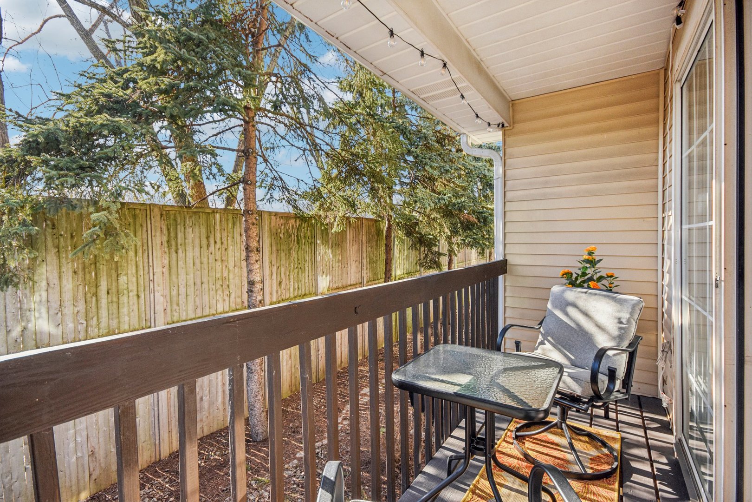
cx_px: 376
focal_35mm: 17
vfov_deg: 69.7
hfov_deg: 92.4
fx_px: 360
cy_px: 251
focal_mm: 11.5
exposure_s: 1/160
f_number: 8
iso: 400
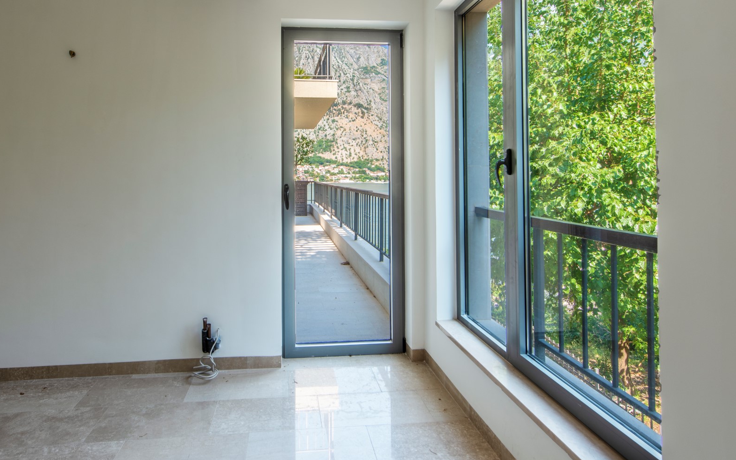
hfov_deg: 87.6
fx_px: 381
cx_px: 323
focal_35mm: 19
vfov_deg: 61.3
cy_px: 169
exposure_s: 1/60
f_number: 5.6
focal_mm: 14
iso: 50
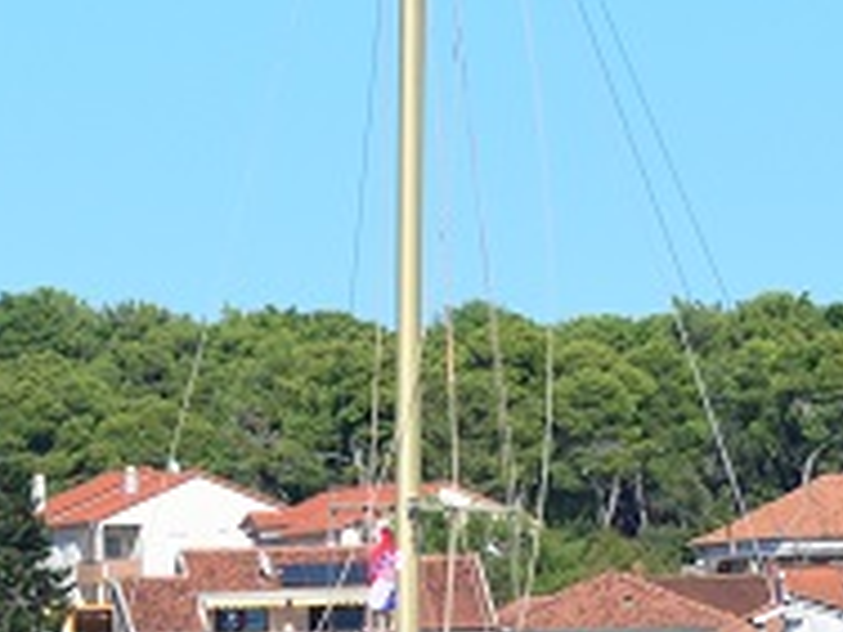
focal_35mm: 764
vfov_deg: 1.9
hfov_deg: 2.6
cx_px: 238
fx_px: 18606
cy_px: 471
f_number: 4.5
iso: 720
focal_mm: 100
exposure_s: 1/8000
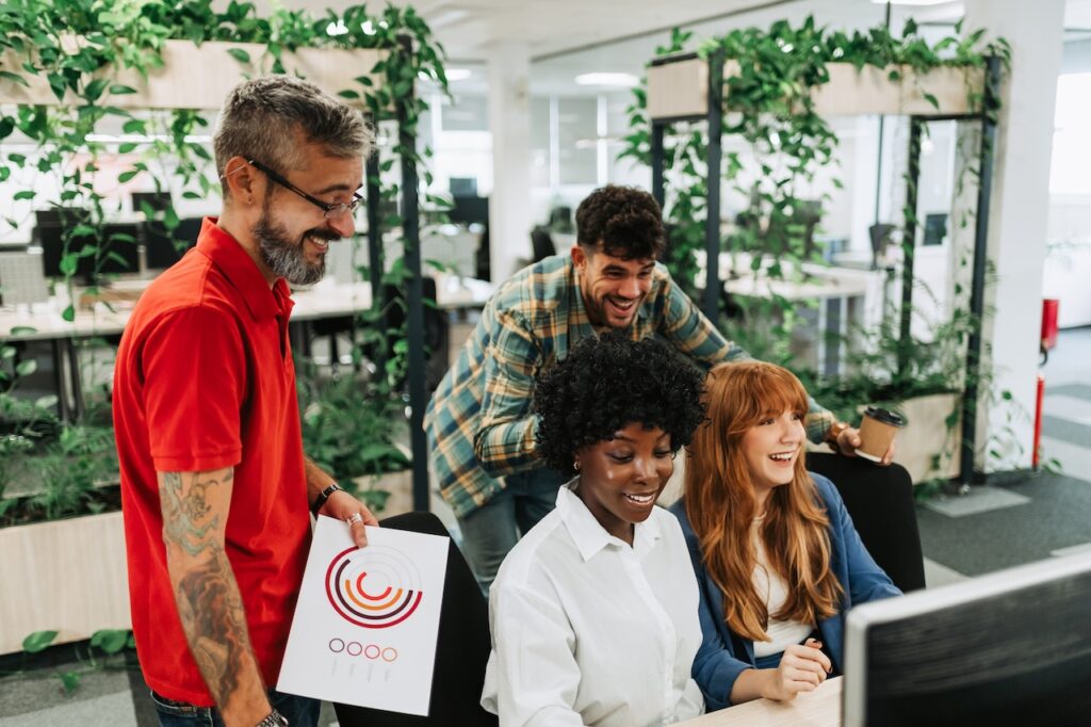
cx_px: 546
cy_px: 364
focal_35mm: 35
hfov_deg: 54.4
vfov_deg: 37.8
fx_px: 1060
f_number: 2
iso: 500
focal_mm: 35
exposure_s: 1/320
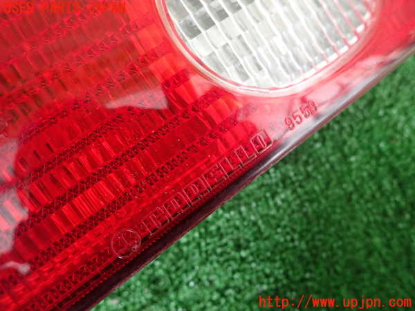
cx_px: 208
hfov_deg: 69.4
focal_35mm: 25
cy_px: 156
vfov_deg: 54.9
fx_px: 300
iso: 800
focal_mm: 4.5
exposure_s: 1/20
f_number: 2
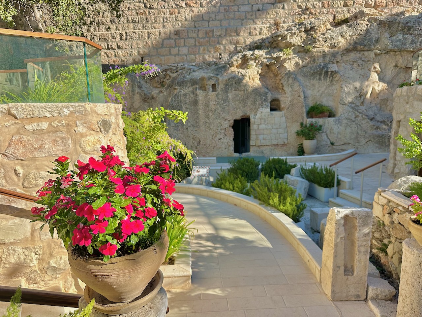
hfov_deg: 71.6
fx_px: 293
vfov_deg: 56.8
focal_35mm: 24
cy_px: 158
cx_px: 211
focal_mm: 6.86
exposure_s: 1/1949
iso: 80
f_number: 1.78
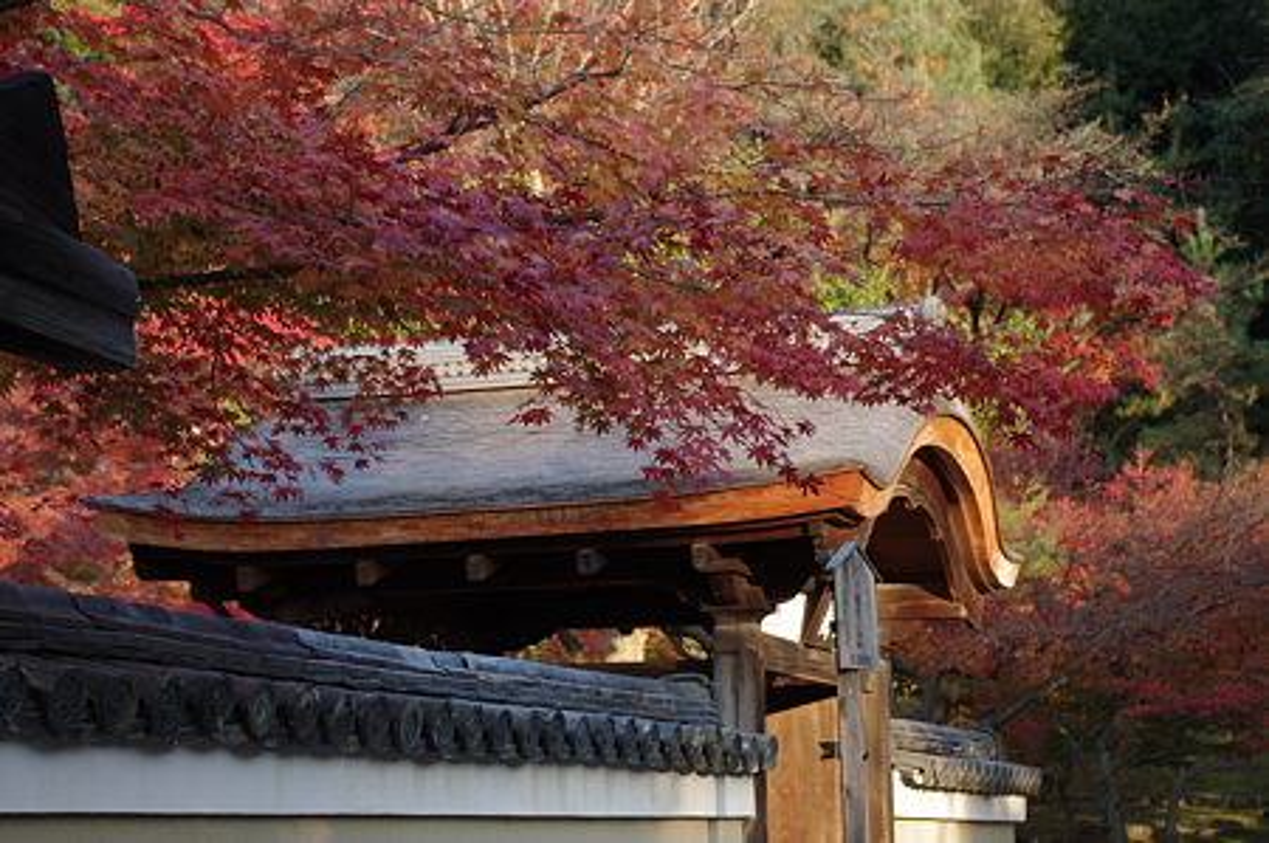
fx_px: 2887
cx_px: 634
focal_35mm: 82
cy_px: 422
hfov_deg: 24.8
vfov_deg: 16.6
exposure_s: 1/100
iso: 200
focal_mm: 55
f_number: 7.1
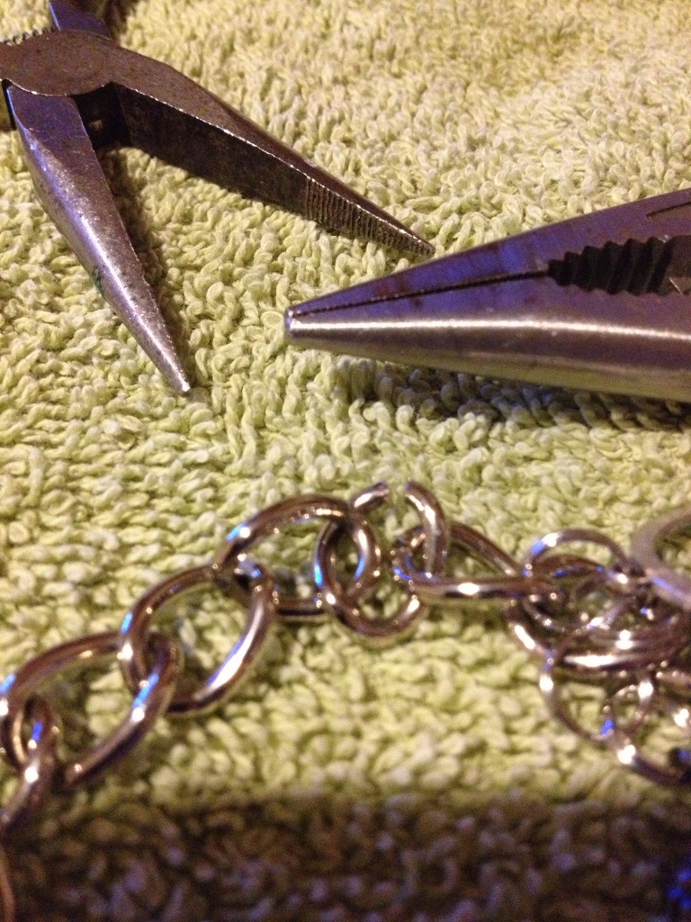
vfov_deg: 52.6
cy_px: 461
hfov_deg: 40.7
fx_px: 932
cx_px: 346
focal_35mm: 35
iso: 800
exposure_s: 1/15
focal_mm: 4.28
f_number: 2.4
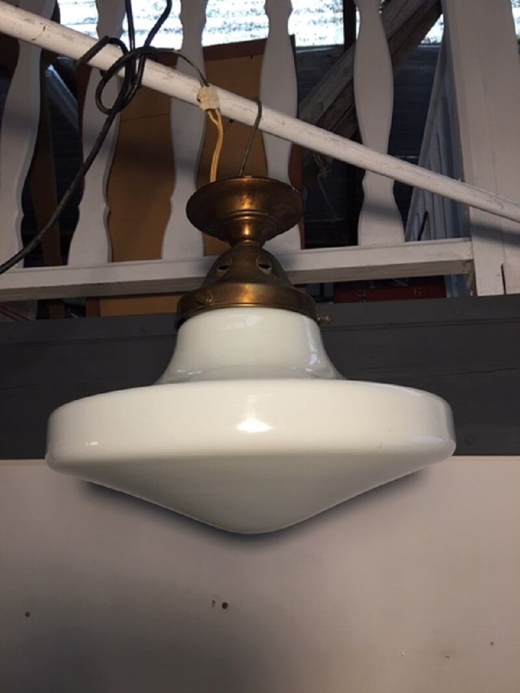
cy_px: 346
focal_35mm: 29
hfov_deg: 48.2
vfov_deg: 61.6
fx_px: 581
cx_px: 260
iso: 64
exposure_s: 1/17
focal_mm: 4.15
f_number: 2.2
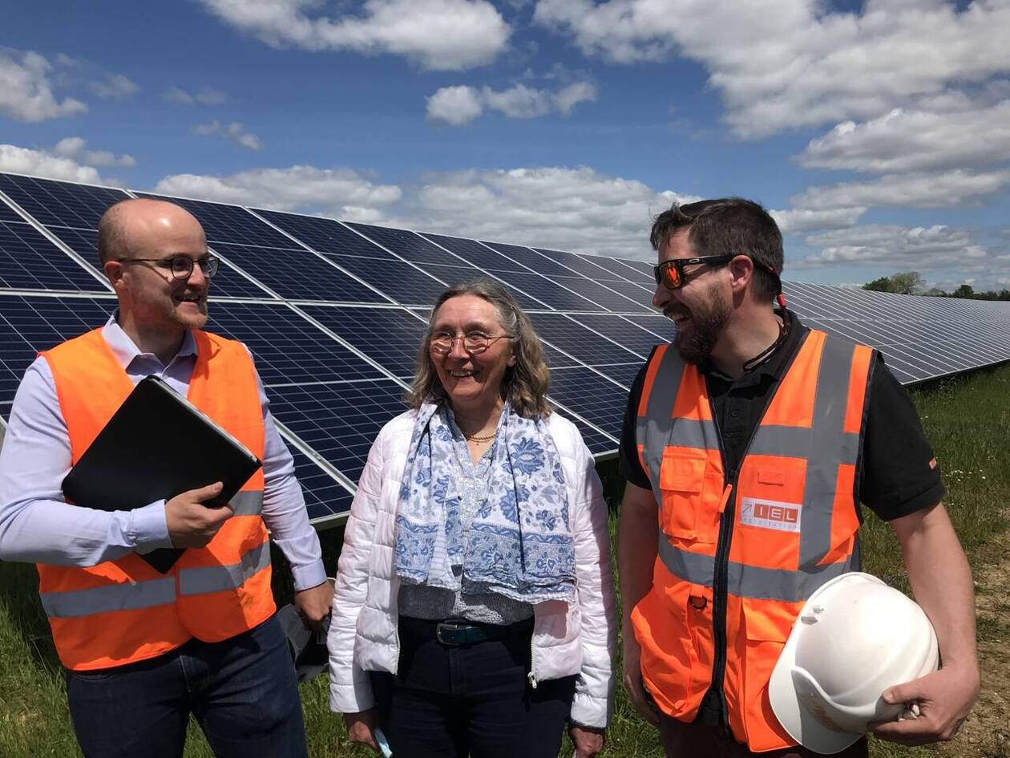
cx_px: 505
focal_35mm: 28
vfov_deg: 49.7
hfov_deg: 63.4
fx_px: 817
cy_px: 379
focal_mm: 3.99
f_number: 1.8
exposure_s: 1/4167
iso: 20
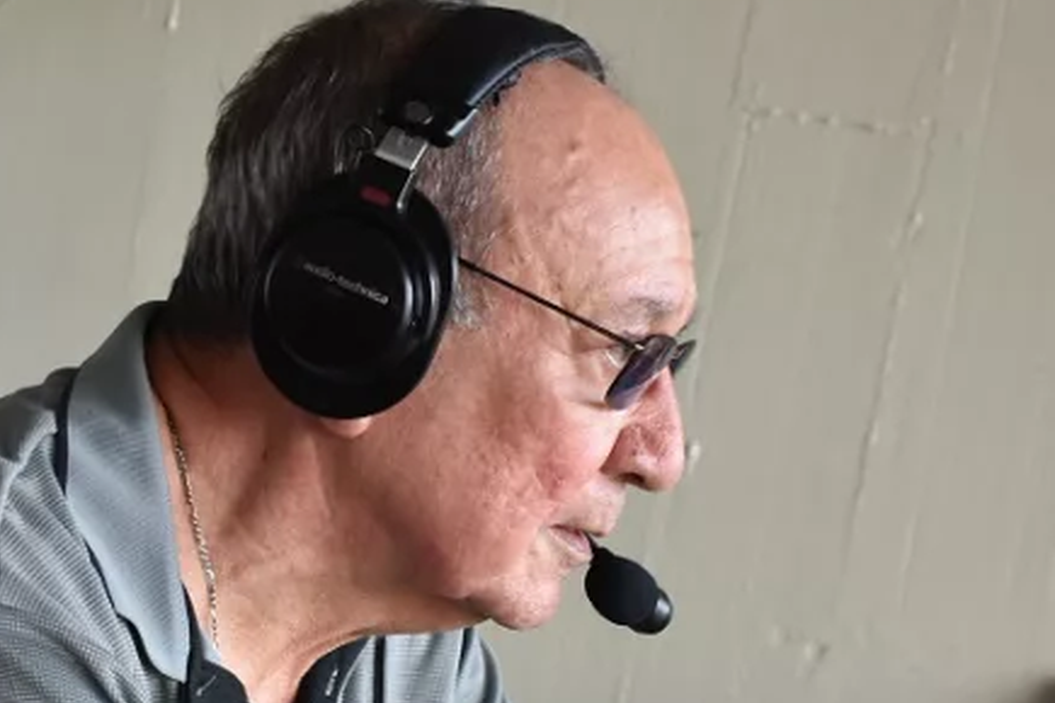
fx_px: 2379
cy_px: 711
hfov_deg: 25.0
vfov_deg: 16.5
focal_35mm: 81
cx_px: 512
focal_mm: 23
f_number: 4
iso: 400
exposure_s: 1/60
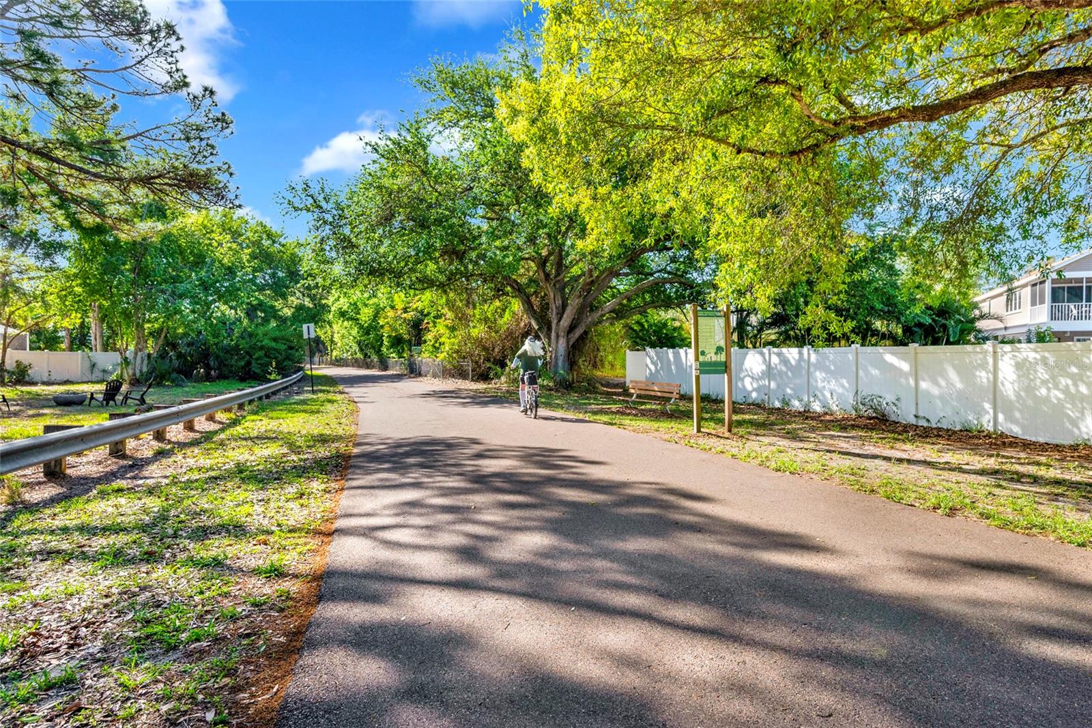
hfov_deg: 82.6
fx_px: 622
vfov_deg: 60.7
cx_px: 546
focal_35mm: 20
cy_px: 364
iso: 250
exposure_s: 1/400
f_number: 6.3
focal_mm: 20.5
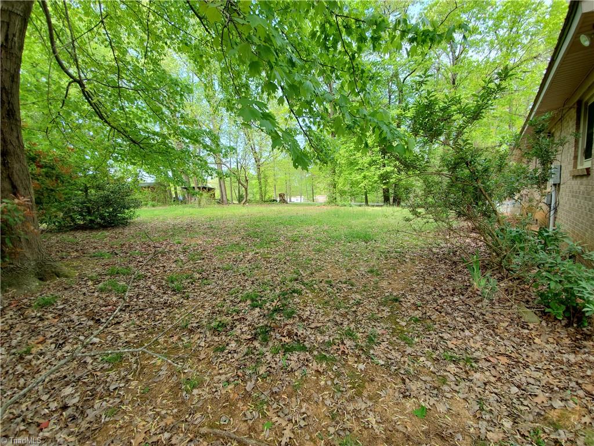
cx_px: 297
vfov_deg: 89.9
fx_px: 223
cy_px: 223
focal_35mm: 13
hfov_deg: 106.2
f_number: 2.2
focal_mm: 1.8
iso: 50
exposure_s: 1/125
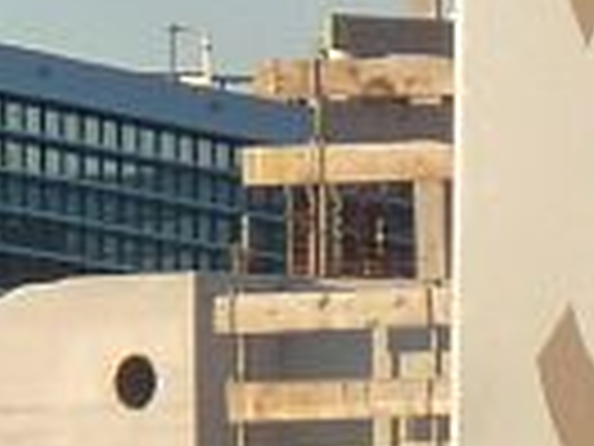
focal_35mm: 1409
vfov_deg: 1.1
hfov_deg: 1.4
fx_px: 24178
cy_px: 1140
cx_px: 860
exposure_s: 1/160
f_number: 4.5
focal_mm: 29.9
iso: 125
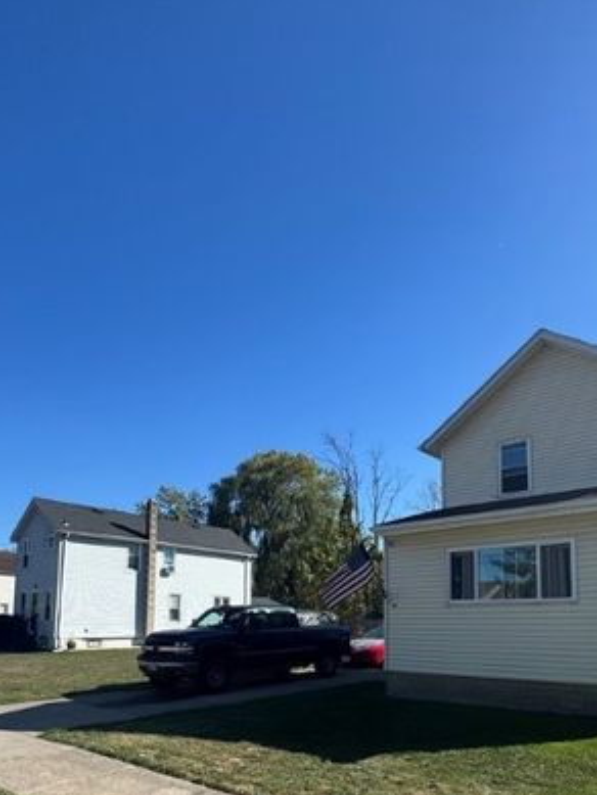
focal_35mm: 24
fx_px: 552
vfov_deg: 67.9
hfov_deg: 56.6
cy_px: 575
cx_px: 339
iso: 50
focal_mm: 2.22
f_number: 2.2
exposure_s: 1/1299
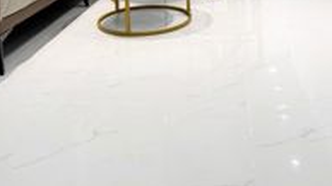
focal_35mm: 48
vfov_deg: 21.2
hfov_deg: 42.9
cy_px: -89
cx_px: 182
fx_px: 422
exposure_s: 1/100
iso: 64
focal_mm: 6.76
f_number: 1.78
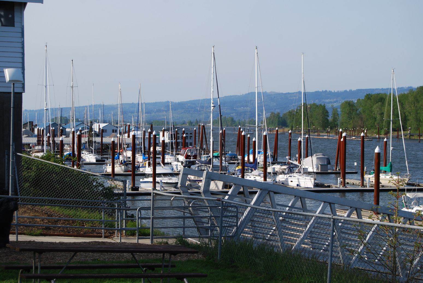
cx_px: 212
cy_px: 142
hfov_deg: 24.6
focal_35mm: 82
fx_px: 971
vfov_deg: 16.6
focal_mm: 55
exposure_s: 1/200
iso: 100
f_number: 7.1
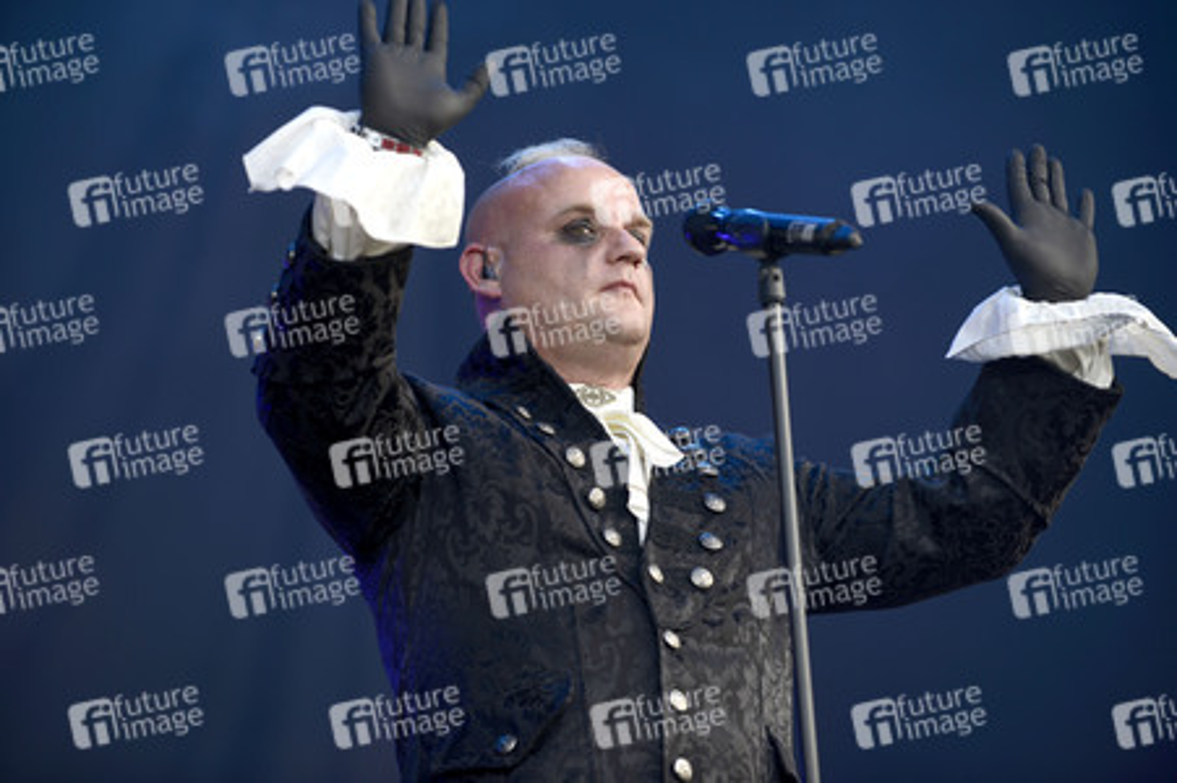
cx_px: 588
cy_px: 392
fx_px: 5881
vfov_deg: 7.6
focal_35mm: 180
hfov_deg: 11.4
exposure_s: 1/400
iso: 100
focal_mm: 180
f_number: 4
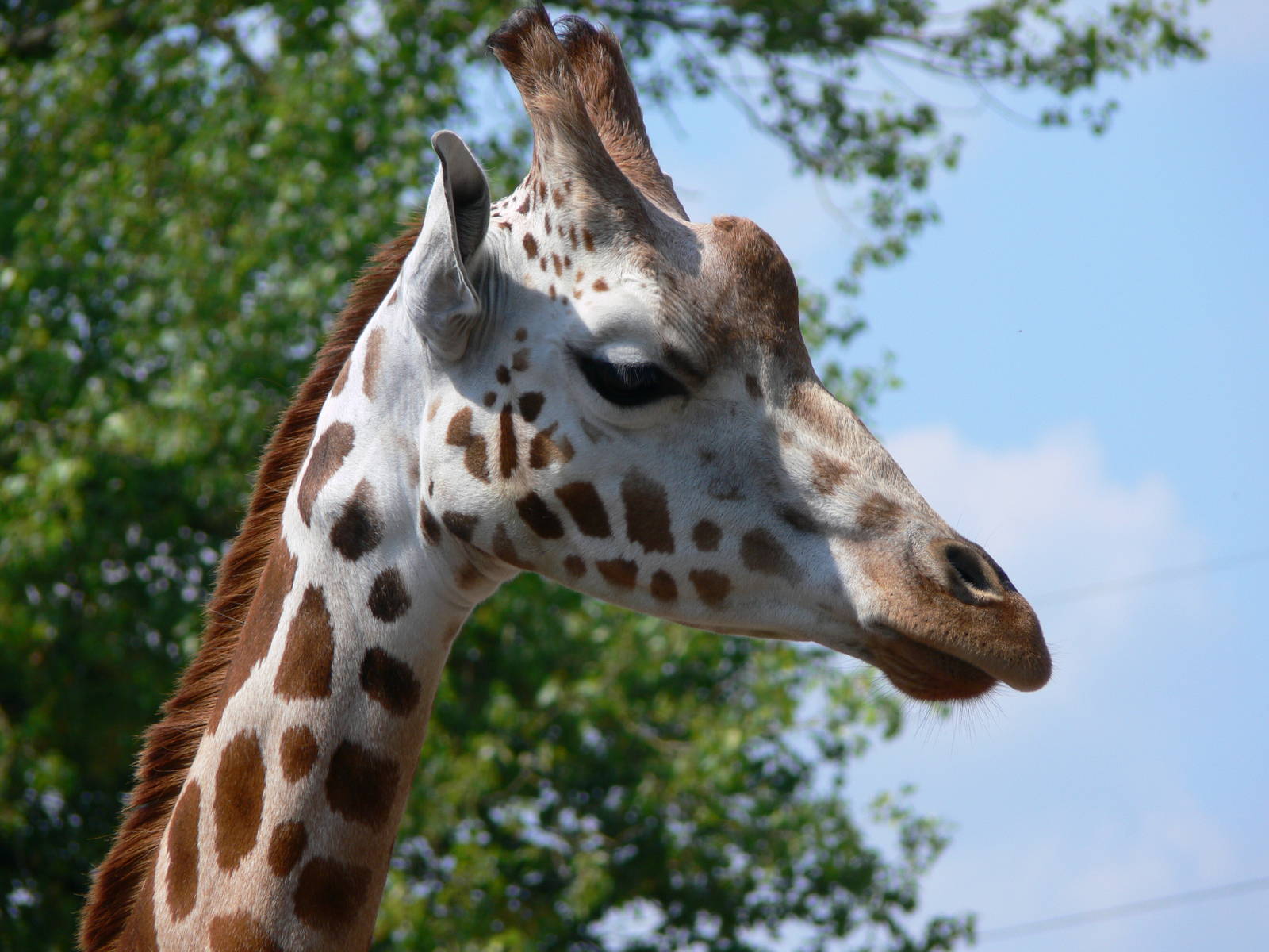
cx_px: 634
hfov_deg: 4.7
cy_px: 476
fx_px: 15397
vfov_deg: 3.5
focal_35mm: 420
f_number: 5.6
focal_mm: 88.8
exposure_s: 1/400
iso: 80
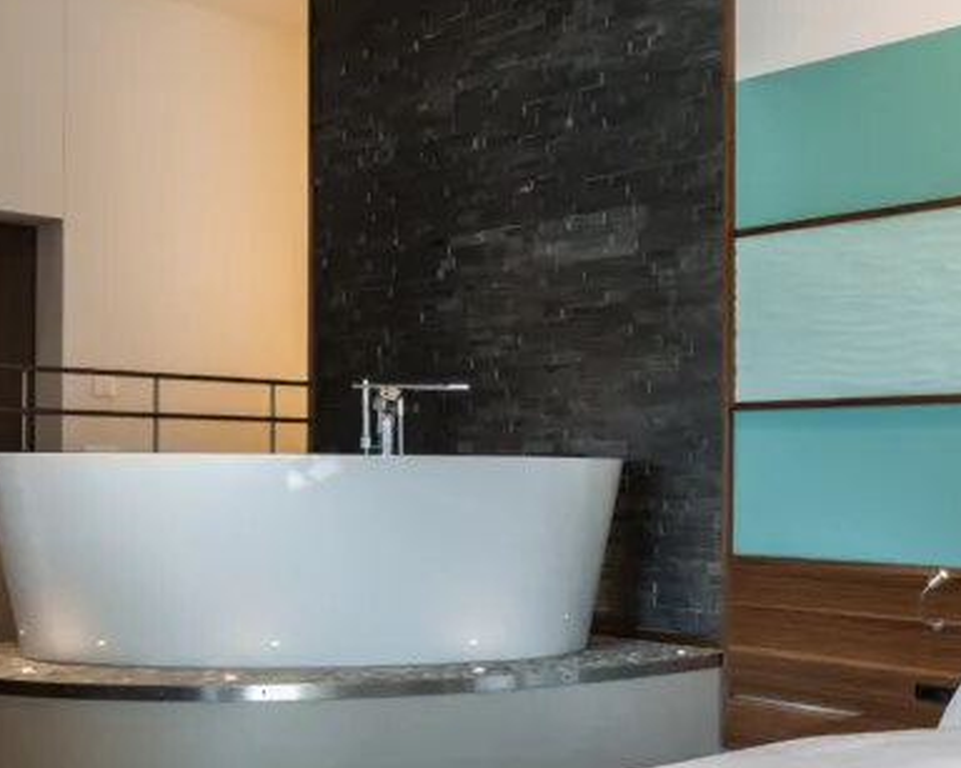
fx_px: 1336
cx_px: 961
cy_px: 494
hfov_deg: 35.7
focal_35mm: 47
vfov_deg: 31.9
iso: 100
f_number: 7.1
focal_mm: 16
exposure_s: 1/2.5
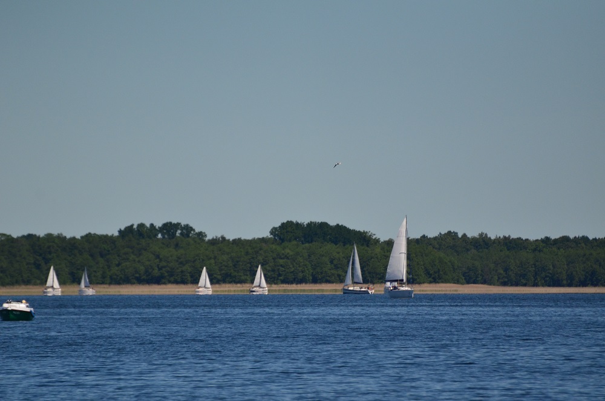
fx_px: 7546
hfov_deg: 4.6
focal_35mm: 450
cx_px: 302
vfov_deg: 3.0
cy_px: 200
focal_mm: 300
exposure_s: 1/8000
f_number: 5.6
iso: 720
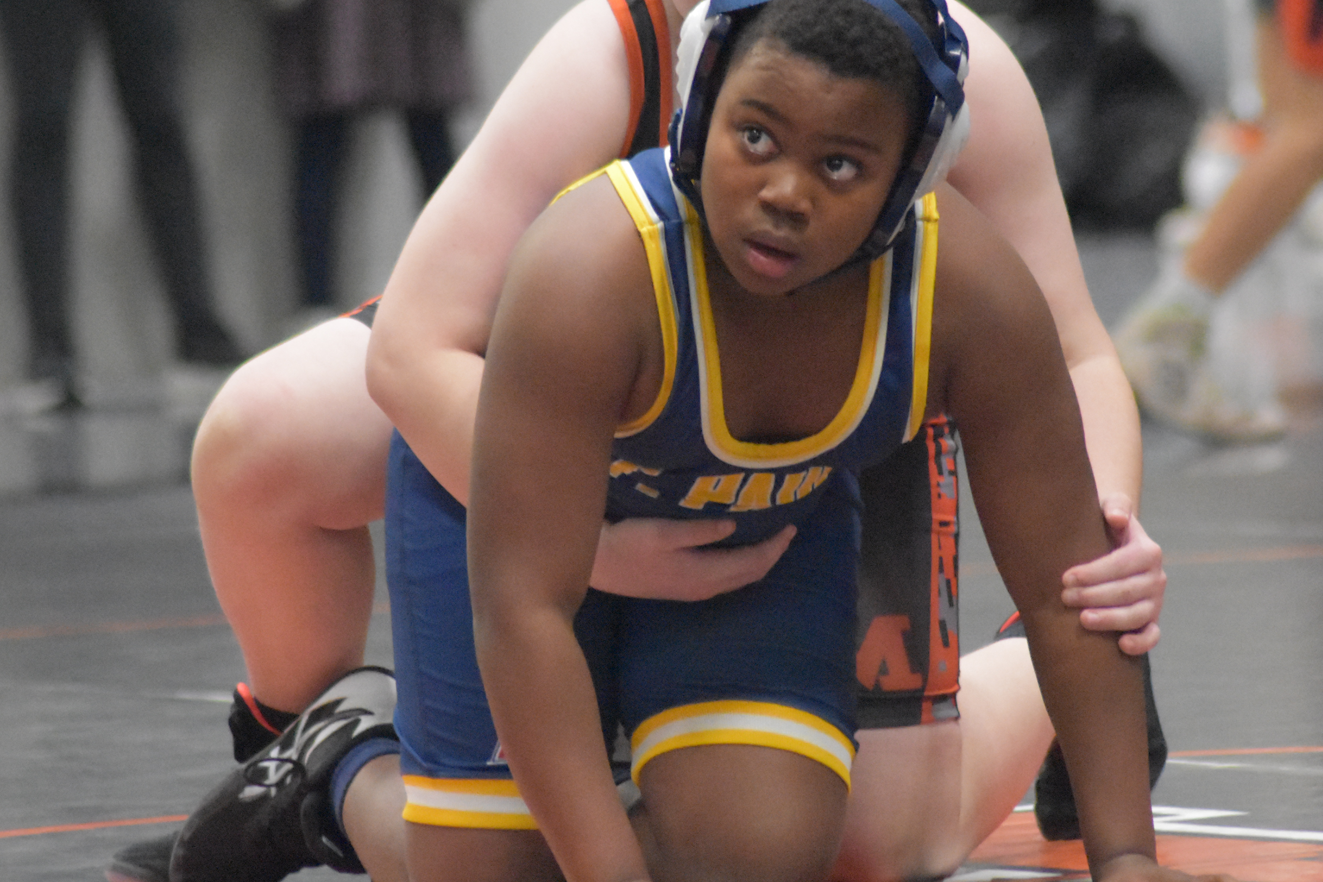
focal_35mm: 364
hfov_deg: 5.7
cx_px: 732
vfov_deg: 3.8
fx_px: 13375
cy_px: 377
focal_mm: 180
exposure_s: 1/250
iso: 12800
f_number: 4.8
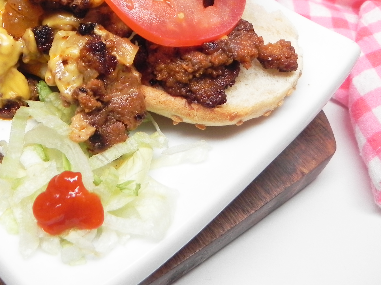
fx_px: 495
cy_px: 62
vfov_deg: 31.4
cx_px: 86
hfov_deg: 40.6
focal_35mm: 45
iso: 160
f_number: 2.8
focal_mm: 4.6
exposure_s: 1/41.8
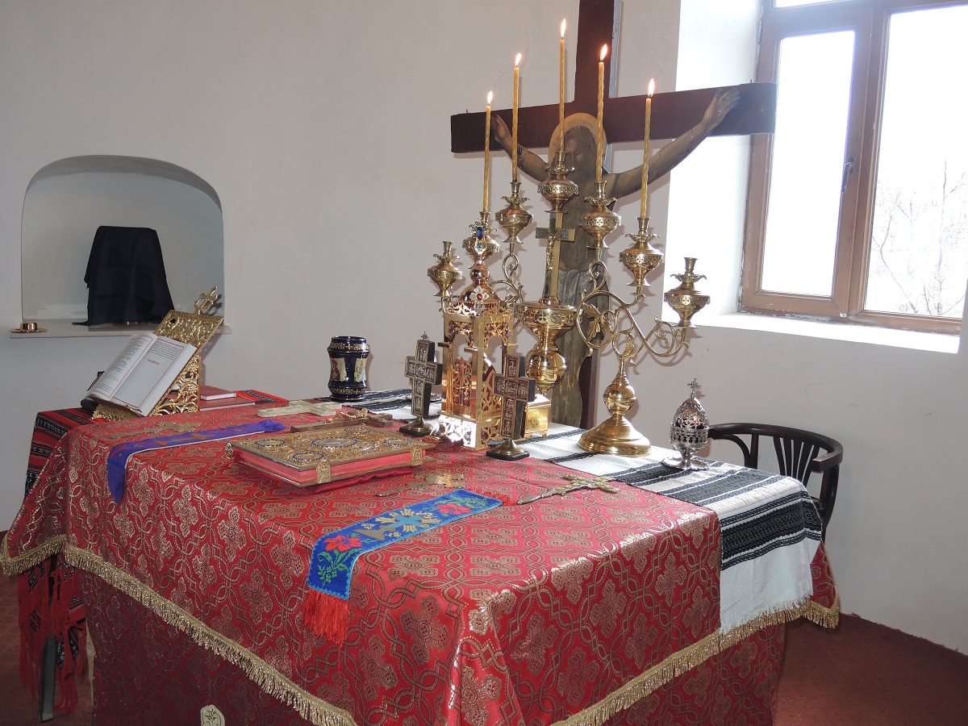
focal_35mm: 30
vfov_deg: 46.8
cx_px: 484
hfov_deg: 60.0
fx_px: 839
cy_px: 363
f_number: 2
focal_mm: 6.5
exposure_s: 1/40
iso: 125
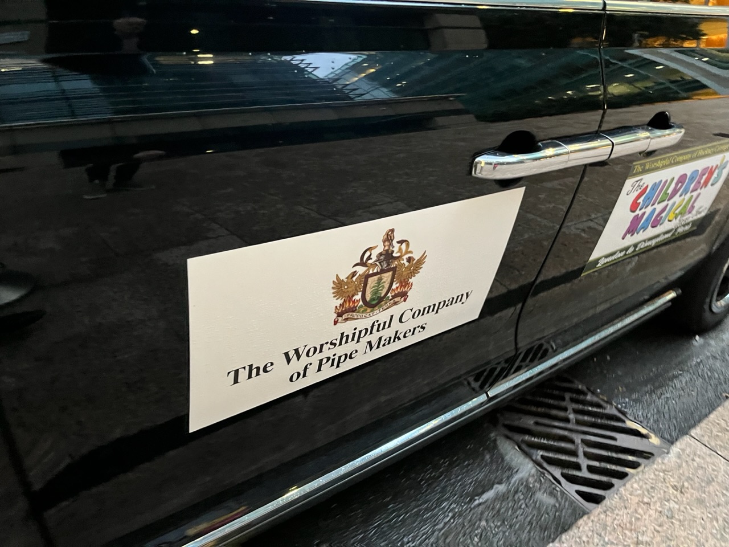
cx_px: 364
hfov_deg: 67.3
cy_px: 274
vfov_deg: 53.1
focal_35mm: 26
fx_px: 548
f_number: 1.6
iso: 640
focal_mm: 5.1
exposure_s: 1/34
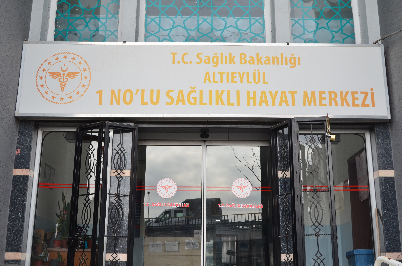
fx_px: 501
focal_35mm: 45
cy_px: 133
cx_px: 201
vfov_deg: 29.7
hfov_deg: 43.7
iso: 400
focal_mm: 30
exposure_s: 1/200
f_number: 10
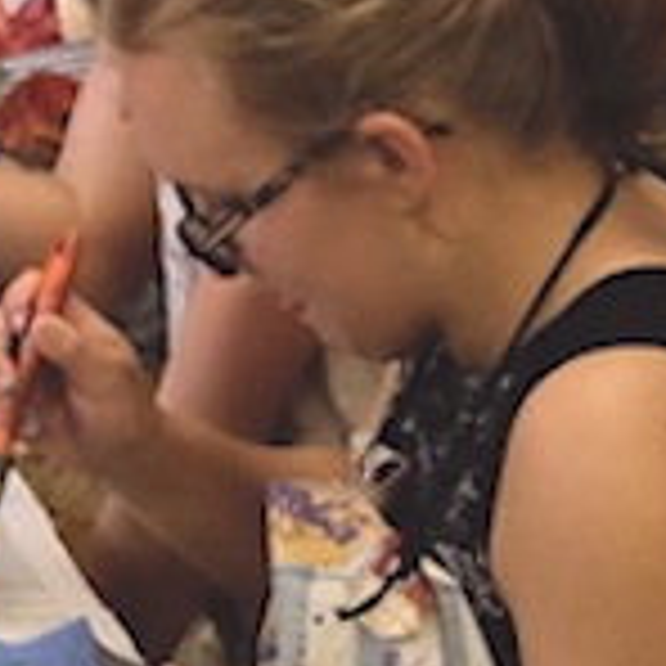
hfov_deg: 7.6
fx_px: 4745
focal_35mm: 218
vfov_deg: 8.0
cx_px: -788
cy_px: 83
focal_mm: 24.9
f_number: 6.4
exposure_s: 1/180
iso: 5000
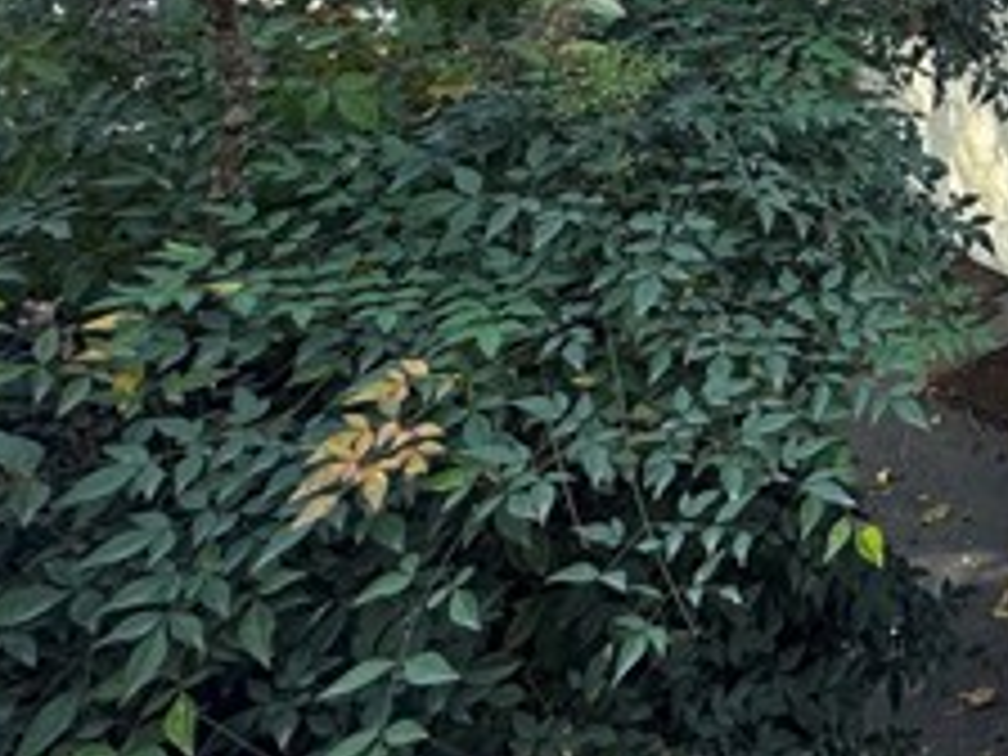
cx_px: 1408
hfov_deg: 31.4
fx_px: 1165
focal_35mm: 40
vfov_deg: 30.1
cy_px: -176
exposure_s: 1/99
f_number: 2.2
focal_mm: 2.22
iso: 64
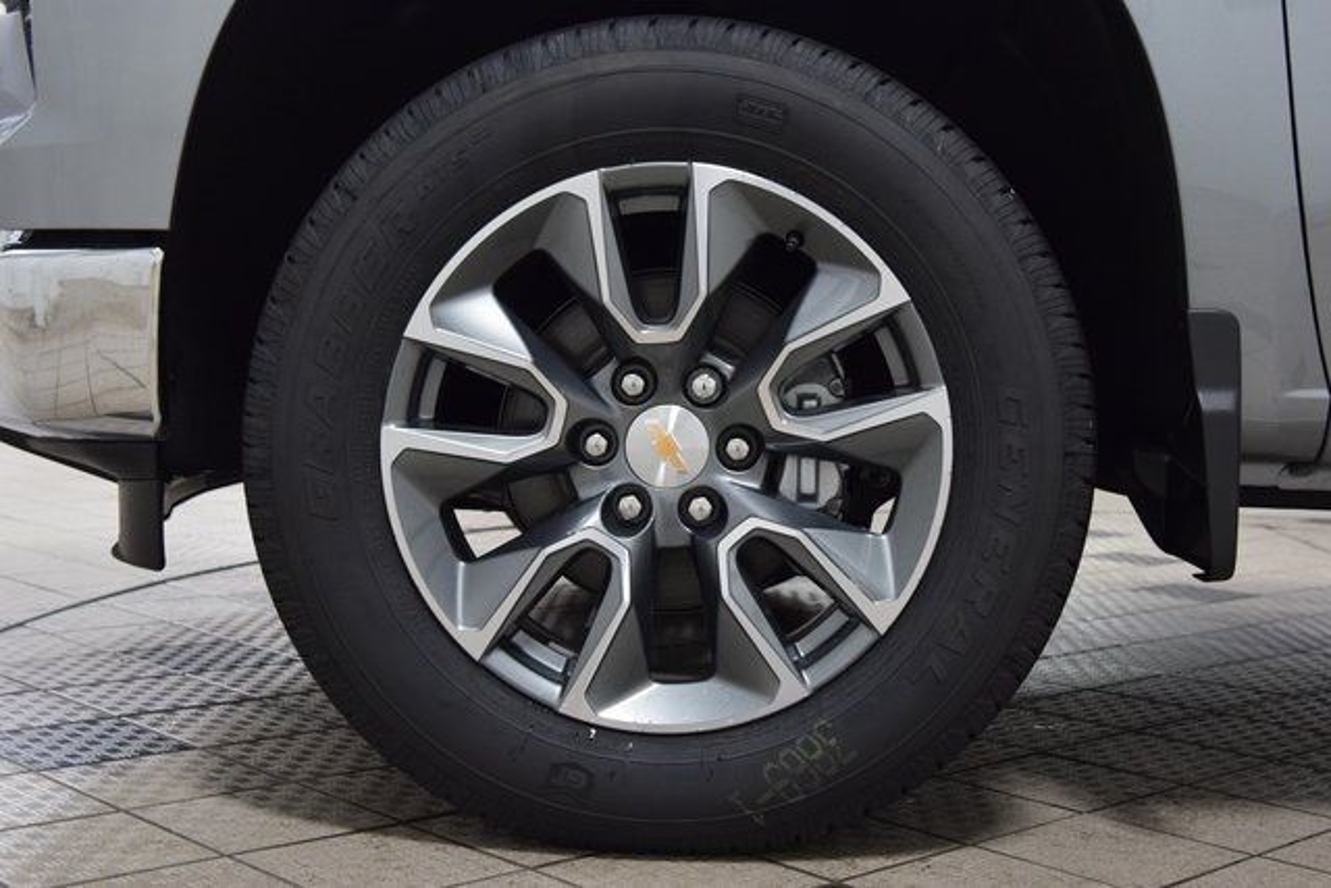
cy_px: 444
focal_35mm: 51
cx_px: 666
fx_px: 1886
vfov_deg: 26.5
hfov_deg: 38.9
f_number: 5
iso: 1600
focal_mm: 34
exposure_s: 1/60
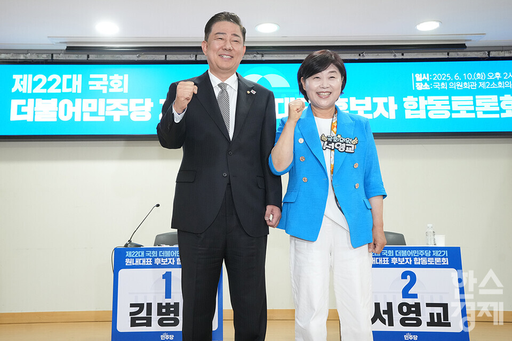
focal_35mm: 35
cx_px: 256
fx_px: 498
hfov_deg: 54.4
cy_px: 170
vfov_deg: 37.9
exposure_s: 1/125
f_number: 5.6
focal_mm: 35
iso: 3200
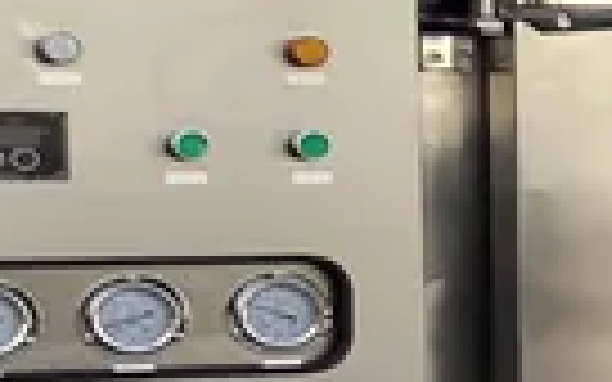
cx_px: 734
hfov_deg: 9.7
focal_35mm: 213
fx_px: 3553
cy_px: 463
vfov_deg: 6.1
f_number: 1.8
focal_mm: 4
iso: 20
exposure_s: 1/738
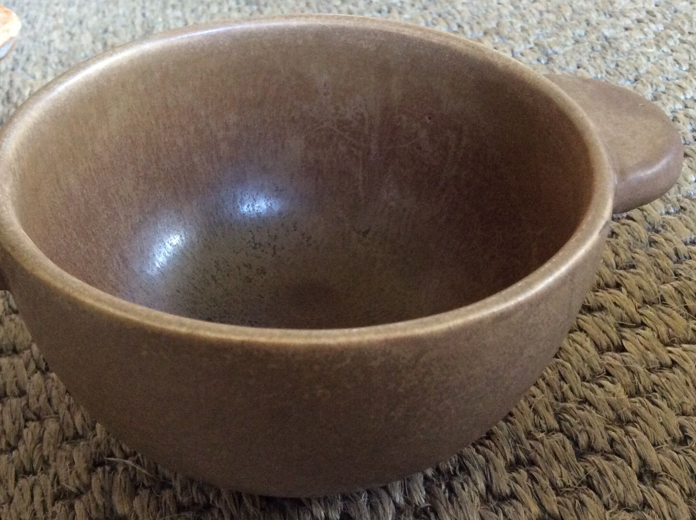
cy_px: 247
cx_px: 302
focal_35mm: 41
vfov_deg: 35.0
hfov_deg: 45.7
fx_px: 823
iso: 320
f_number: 2.4
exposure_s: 1/17
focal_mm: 3.3
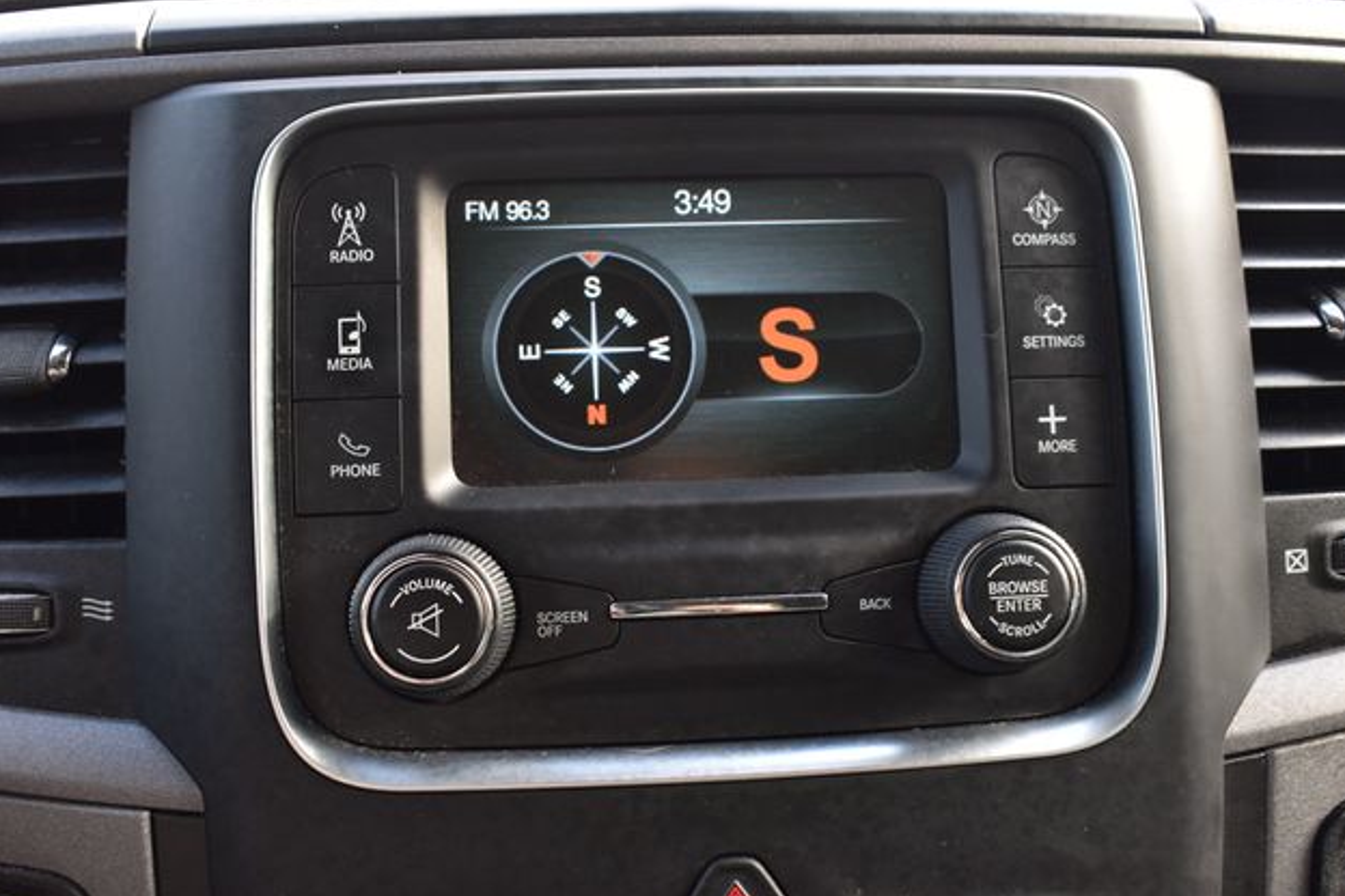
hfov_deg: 48.5
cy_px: 448
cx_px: 688
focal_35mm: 40
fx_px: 1494
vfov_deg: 33.4
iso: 400
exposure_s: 1/30
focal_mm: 26
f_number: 7.1
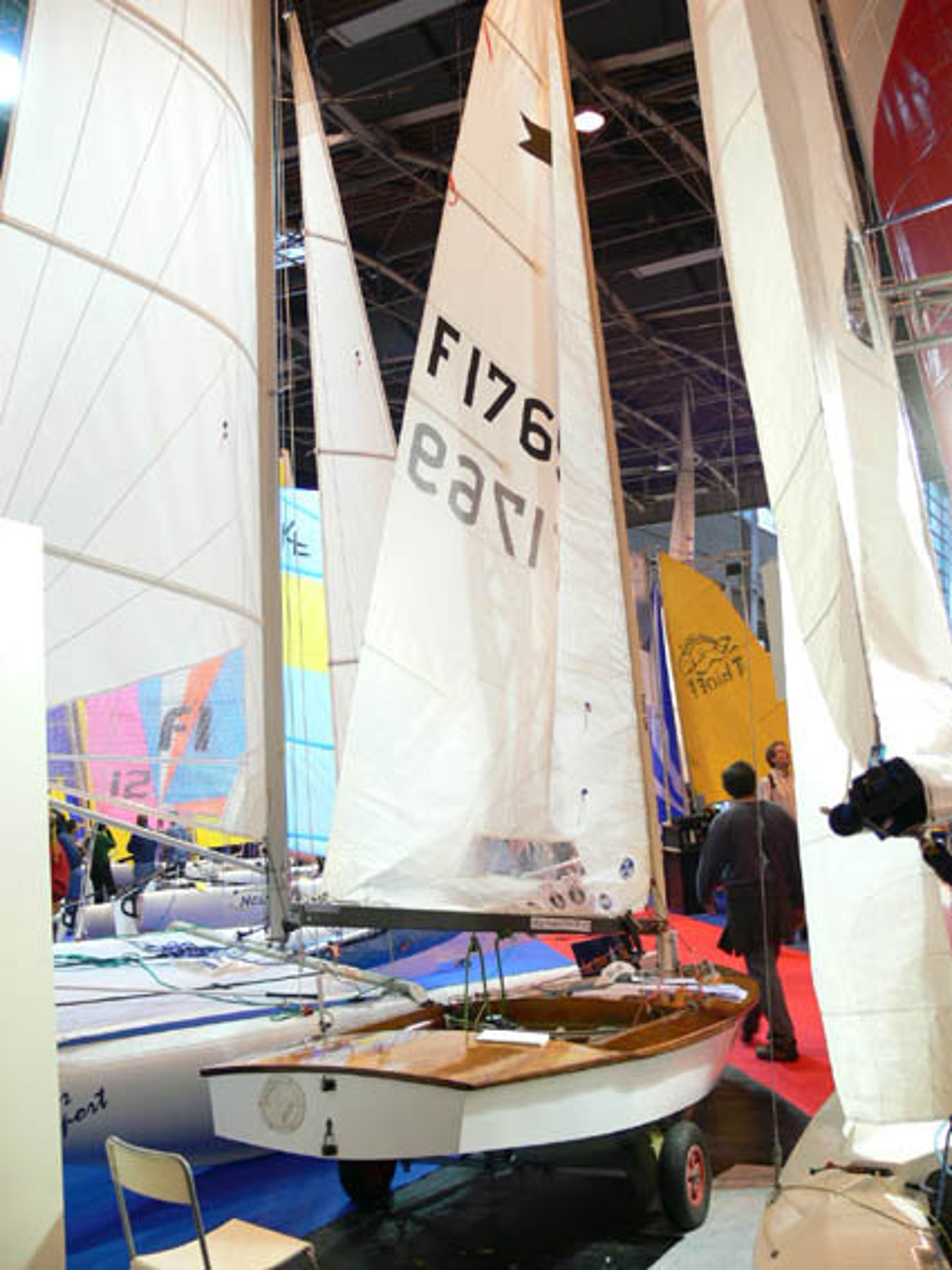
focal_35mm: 35
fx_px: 1284
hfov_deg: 40.7
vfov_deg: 52.6
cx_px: 476
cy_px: 635
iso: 100
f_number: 2.8
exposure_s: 1/30
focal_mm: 7.4
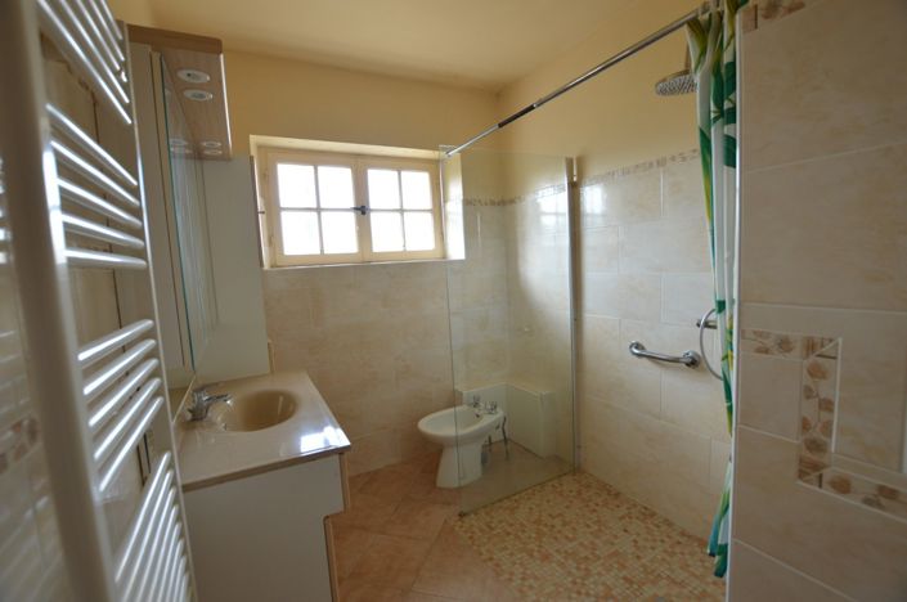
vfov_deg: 77.2
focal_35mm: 15
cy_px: 301
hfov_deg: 100.5
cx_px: 454
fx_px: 377
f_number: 4
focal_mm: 10
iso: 400
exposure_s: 1/60
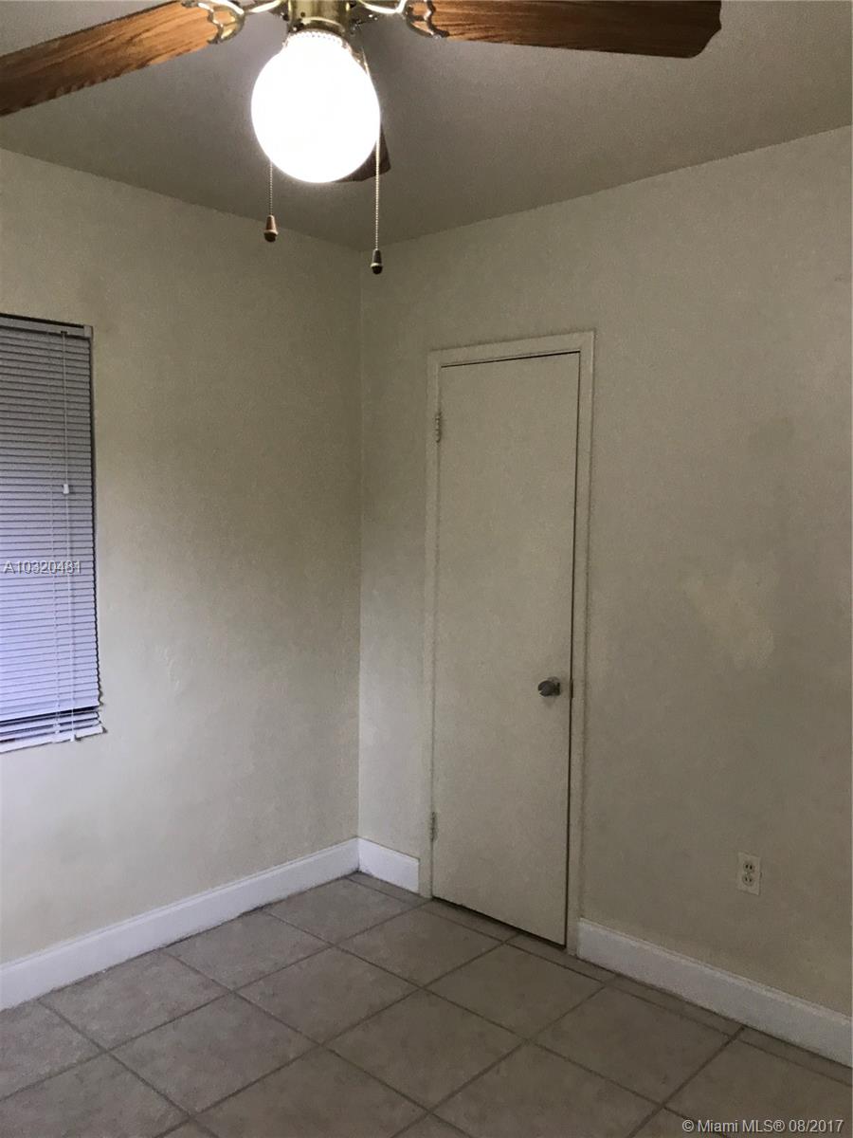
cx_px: 426
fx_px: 920
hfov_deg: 49.7
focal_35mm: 28
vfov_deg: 63.4
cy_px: 569
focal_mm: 3.99
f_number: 1.8
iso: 40
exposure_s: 1/30
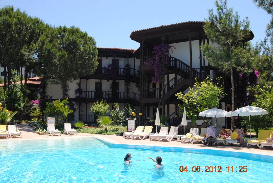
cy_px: 92
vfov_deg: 37.0
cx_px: 136
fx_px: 273
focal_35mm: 36
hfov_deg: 53.1
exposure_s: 1/200
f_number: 7.1
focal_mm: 24
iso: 100
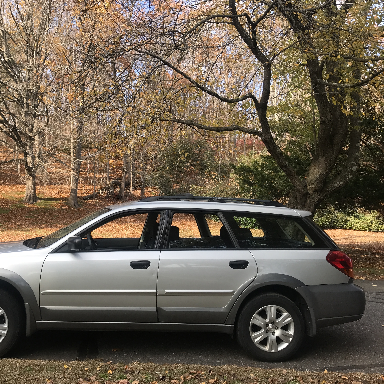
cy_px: 193
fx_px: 427
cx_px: 138
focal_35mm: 34
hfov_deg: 47.9
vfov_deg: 48.5
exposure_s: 1/501
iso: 20
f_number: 1.8
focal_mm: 3.99
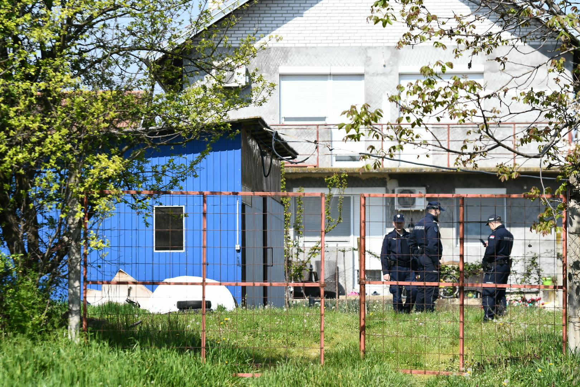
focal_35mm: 195
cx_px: 290
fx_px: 3141
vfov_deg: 7.0
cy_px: 194
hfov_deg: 10.5
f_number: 5
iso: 200
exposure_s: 1/1250
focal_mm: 130
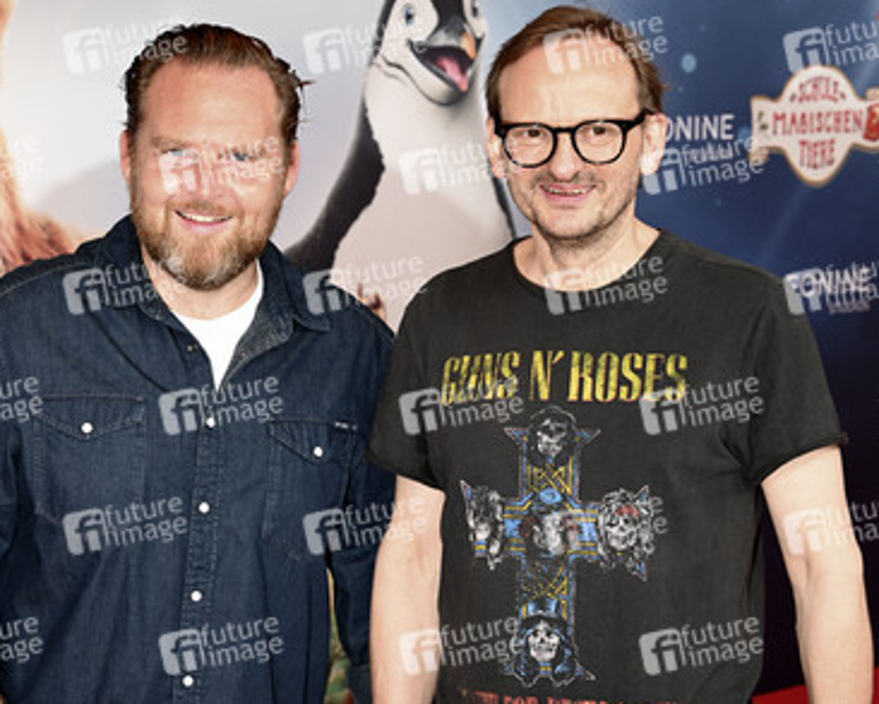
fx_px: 2134
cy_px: 346
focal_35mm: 82
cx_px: 397
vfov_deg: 18.7
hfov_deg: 23.3
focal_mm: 71
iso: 1000
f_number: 8
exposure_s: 1/125
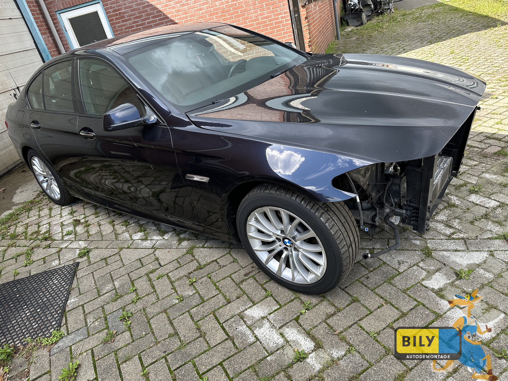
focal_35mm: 24
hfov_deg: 71.6
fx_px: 352
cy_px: 190
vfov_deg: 56.8
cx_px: 254
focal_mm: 6.86
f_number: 1.78
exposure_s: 1/634
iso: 80
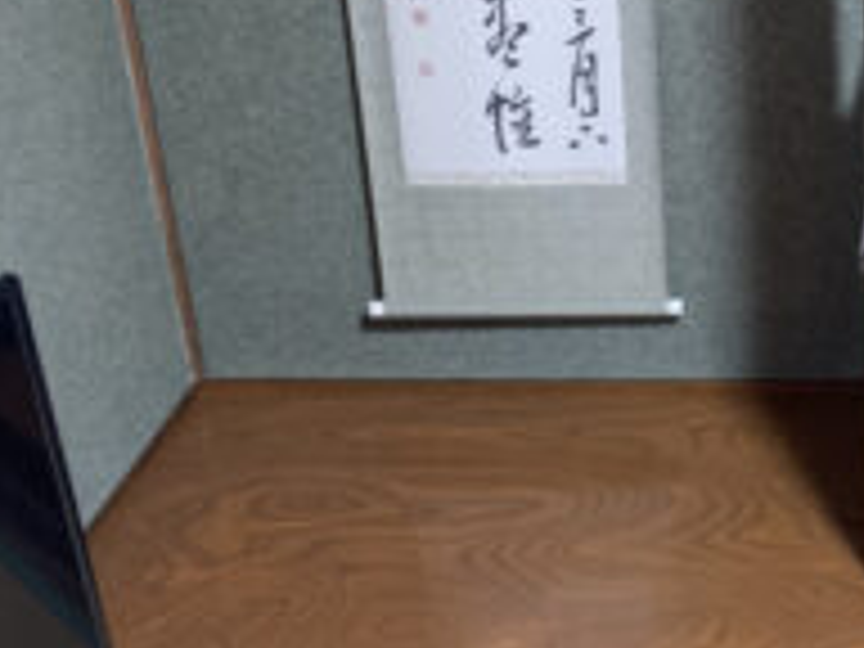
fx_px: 1622
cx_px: 796
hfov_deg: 28.5
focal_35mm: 65
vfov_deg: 22.6
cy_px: 364
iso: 500
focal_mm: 4.25
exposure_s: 1/30
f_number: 1.8
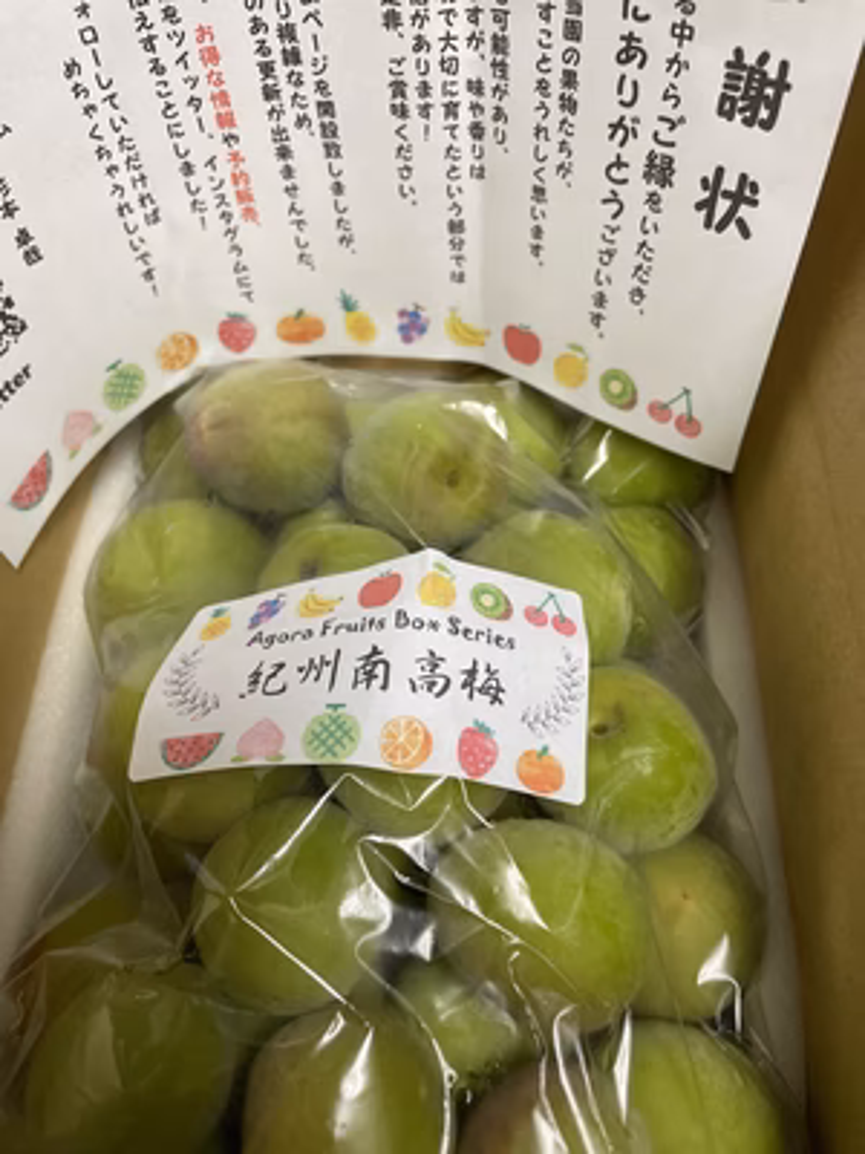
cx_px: 432
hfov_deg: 53.1
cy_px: 577
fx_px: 866
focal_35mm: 26
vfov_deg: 67.3
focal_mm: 4.2
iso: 125
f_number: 1.6
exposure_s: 1/60
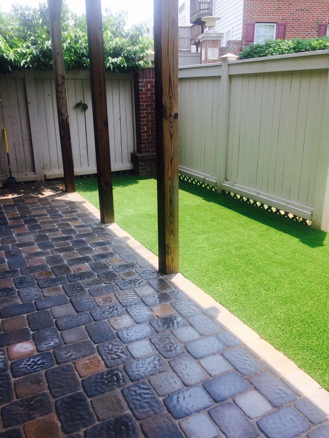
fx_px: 367
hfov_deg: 48.2
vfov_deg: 61.7
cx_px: 164
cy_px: 219
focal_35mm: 29
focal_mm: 4.15
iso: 32
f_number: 2.2
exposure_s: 1/461
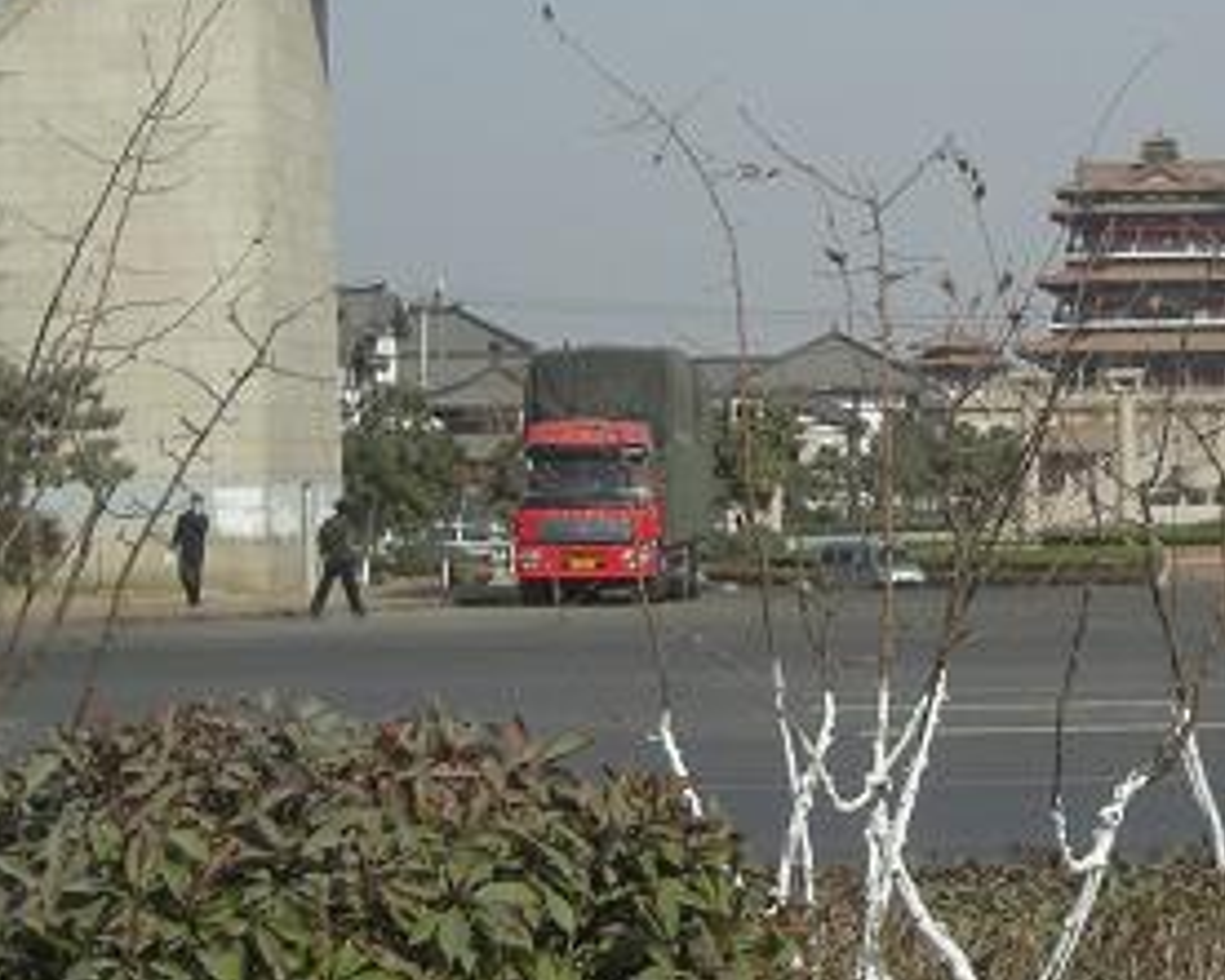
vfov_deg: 9.2
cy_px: 31
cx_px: 1185
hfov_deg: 11.4
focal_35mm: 168
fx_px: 6093
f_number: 7
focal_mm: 9.9
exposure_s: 1/236
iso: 50
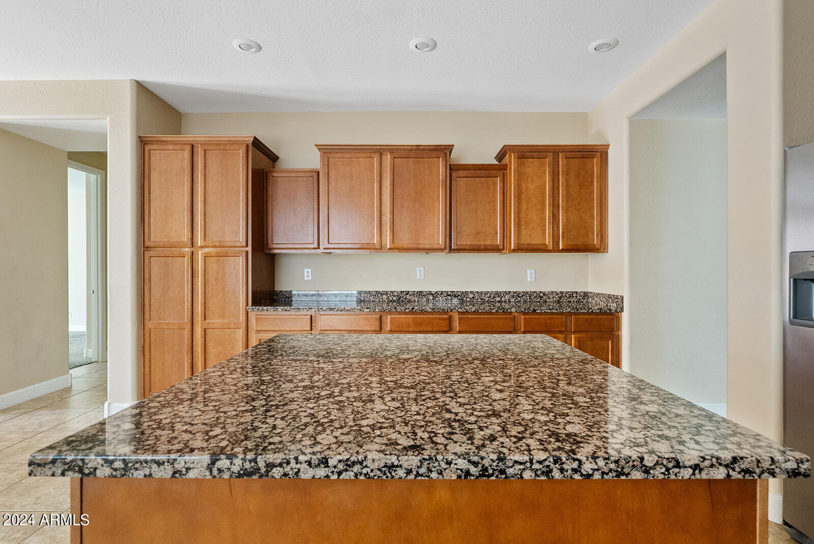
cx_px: 407
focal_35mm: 18
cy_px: 272
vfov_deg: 67.5
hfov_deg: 90.0
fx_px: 407
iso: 400
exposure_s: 1/2
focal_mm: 18
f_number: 8
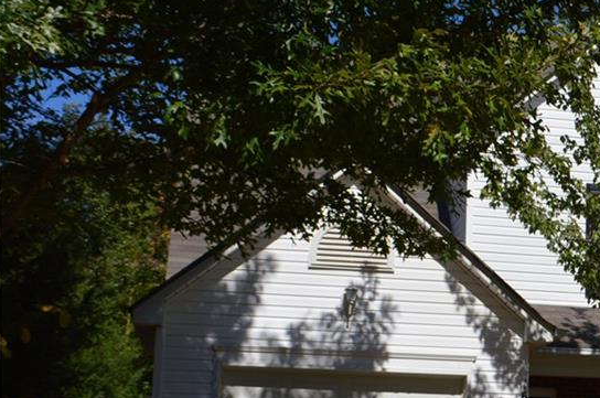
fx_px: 1364
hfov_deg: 24.0
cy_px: 276
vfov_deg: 16.6
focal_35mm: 82
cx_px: 559
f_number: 7.1
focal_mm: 29
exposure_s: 1/400
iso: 100
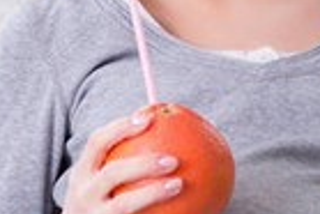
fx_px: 4689
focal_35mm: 527
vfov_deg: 2.6
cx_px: 9
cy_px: 109
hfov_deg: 3.9
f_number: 4
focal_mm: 105
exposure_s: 1/100
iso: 100
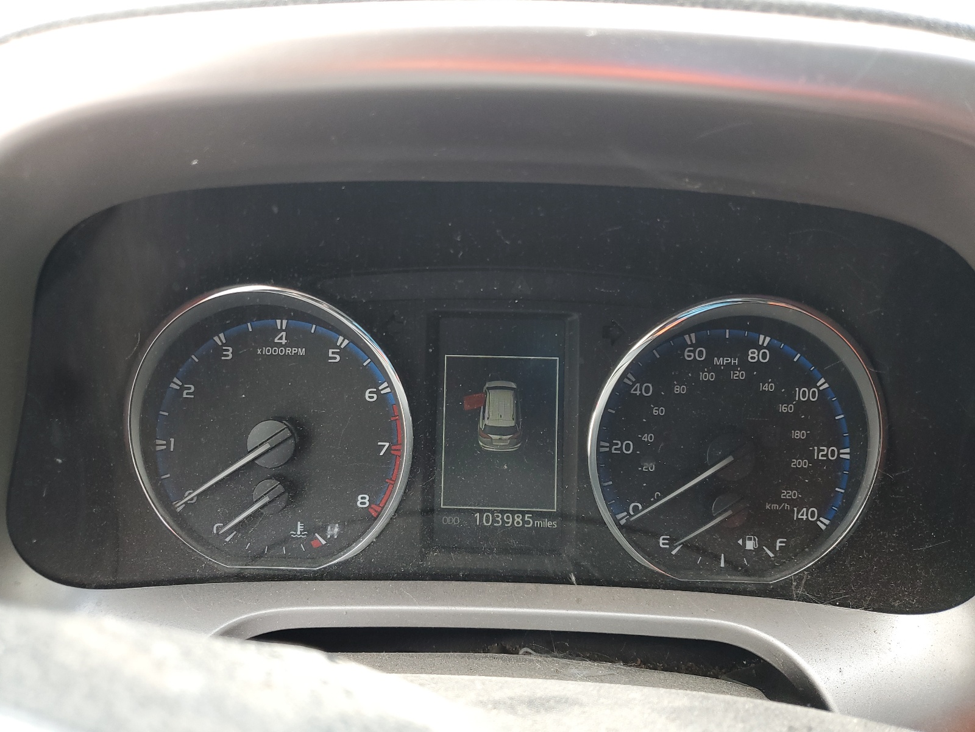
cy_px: 366
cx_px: 488
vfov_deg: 53.1
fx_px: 732
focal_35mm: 26
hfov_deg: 67.3
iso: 74
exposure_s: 1/60.2
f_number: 1.5
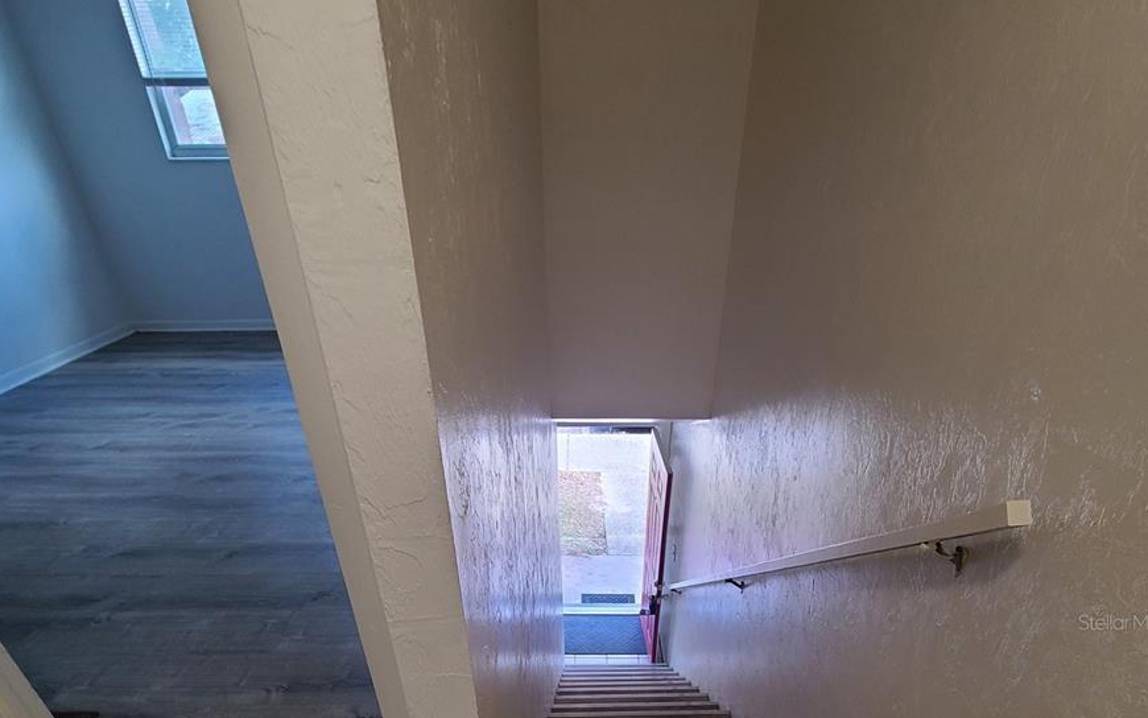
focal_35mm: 19
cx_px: 578
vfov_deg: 55.5
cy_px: 622
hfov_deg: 88.0
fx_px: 595
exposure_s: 1/60
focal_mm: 2.2
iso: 160
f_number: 2.2
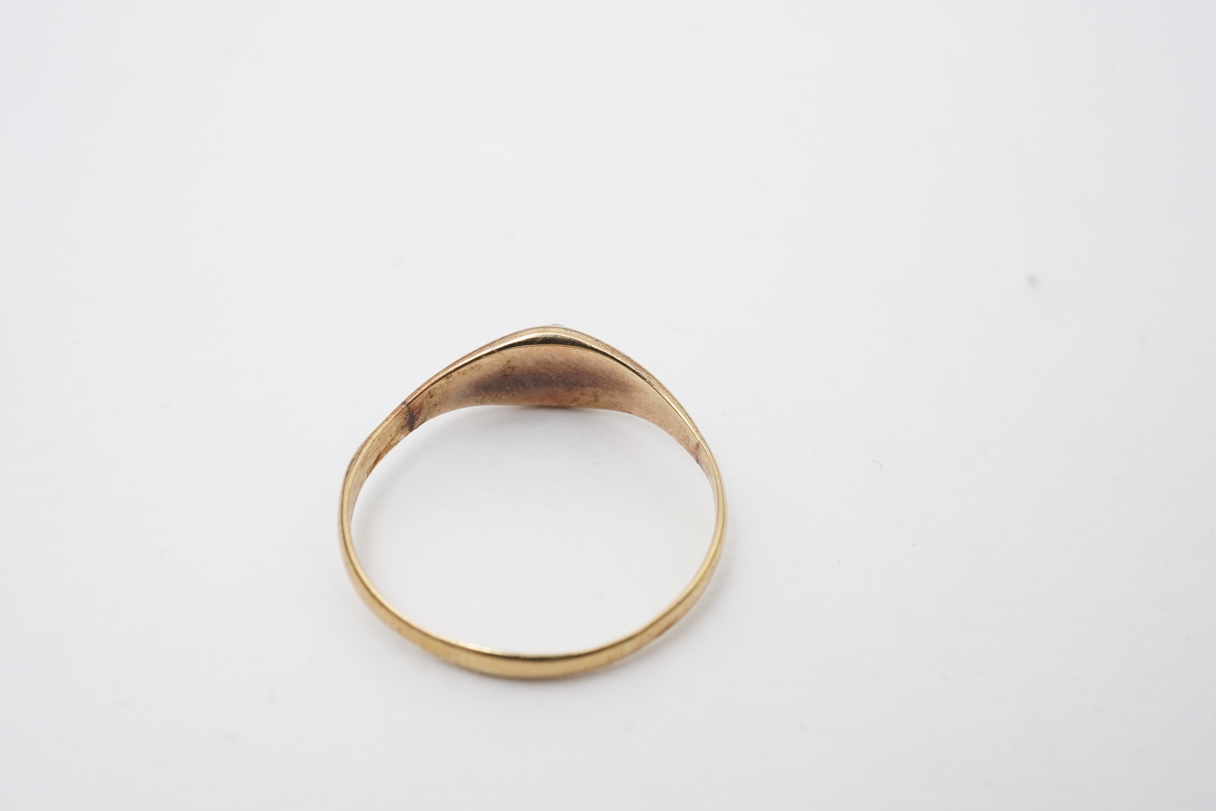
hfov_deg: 43.6
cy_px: 406
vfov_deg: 29.9
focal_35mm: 45
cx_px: 608
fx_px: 1520
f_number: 20
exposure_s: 1/100
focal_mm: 30
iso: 500
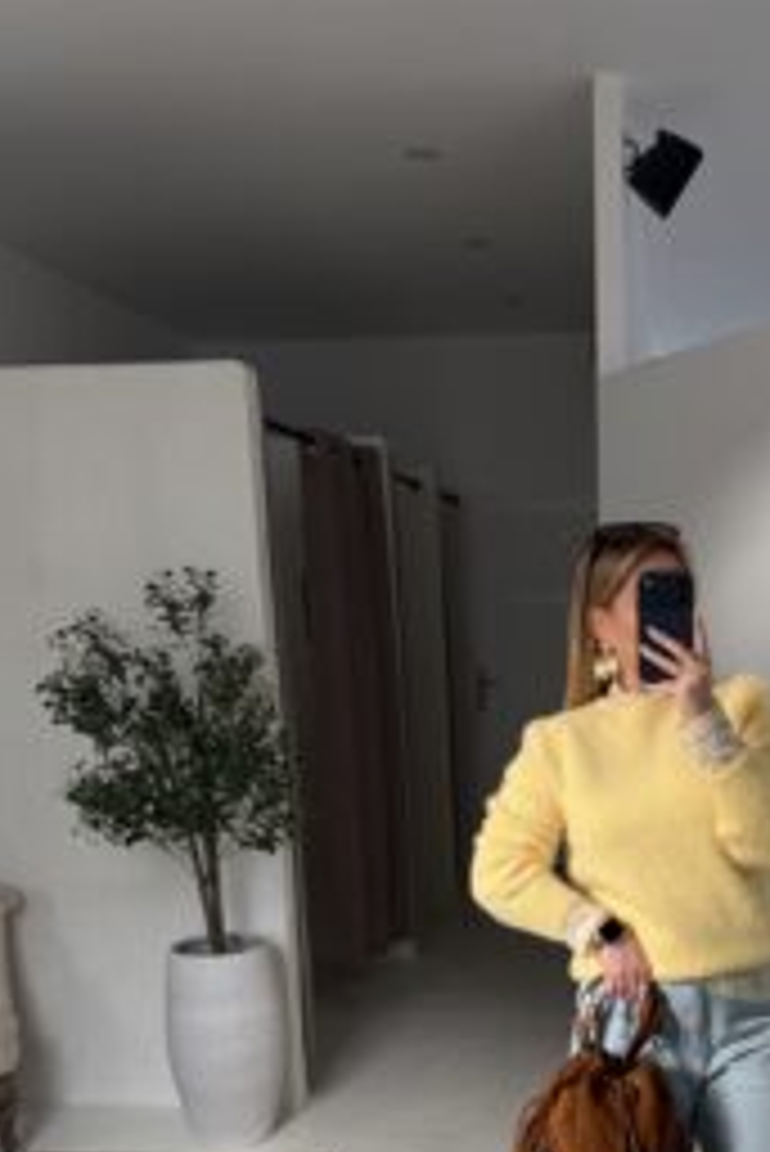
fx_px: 1249
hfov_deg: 33.4
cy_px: 891
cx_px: 594
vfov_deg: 47.3
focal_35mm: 39
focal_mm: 6.76
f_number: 1.78
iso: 160
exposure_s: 1/121
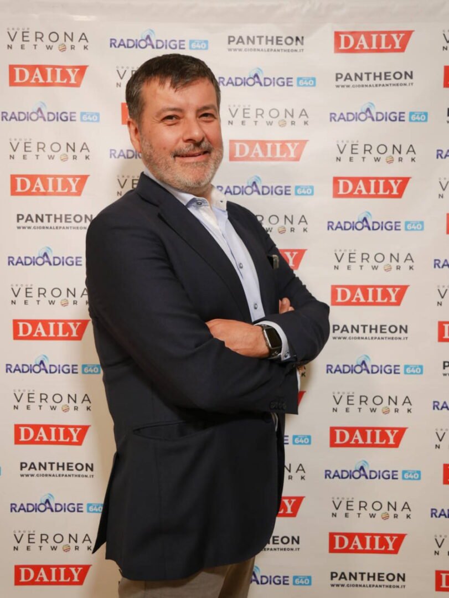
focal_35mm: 36
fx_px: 622
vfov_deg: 51.3
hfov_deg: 39.7
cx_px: 224
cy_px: 299
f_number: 3.9
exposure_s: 1/60
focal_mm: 18
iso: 640
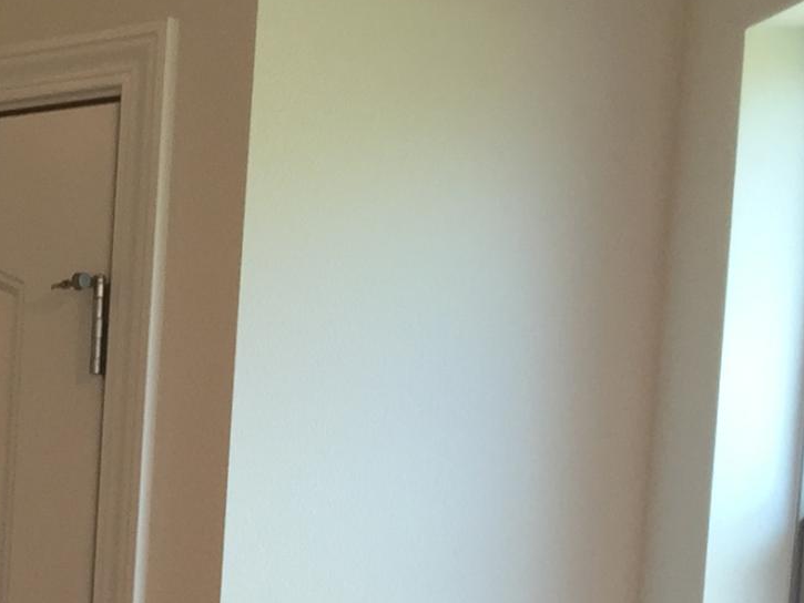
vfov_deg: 11.6
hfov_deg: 15.2
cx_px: -388
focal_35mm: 120
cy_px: 1019
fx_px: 2788
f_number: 2.2
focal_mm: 4.15
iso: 32
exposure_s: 1/40
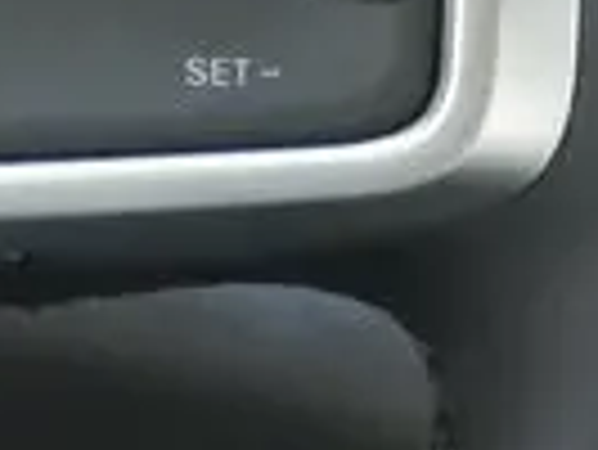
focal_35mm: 403
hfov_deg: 4.9
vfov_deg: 3.7
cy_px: -29
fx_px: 6968
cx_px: 139
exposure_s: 1/80
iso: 3200
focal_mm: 42
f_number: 5.6
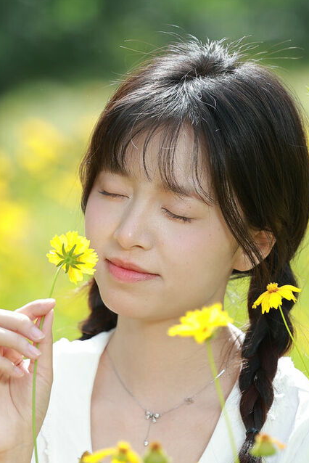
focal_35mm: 375
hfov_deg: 3.7
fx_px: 4823
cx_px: 189
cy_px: 370
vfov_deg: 5.5
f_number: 2.8
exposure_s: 1/500
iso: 100
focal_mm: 153
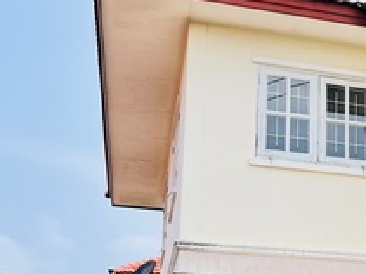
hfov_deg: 22.6
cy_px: 297
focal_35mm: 79
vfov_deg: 18.0
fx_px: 835
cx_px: 451
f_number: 1.6
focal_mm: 5.1
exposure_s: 1/2024
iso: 50
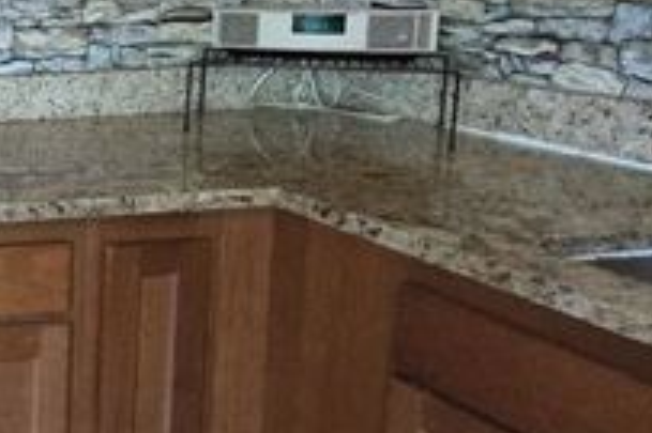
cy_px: 106
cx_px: -361
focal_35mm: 47
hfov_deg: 27.0
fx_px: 851
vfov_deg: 28.2
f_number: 2.2
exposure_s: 1/60
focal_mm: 2.2
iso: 1600
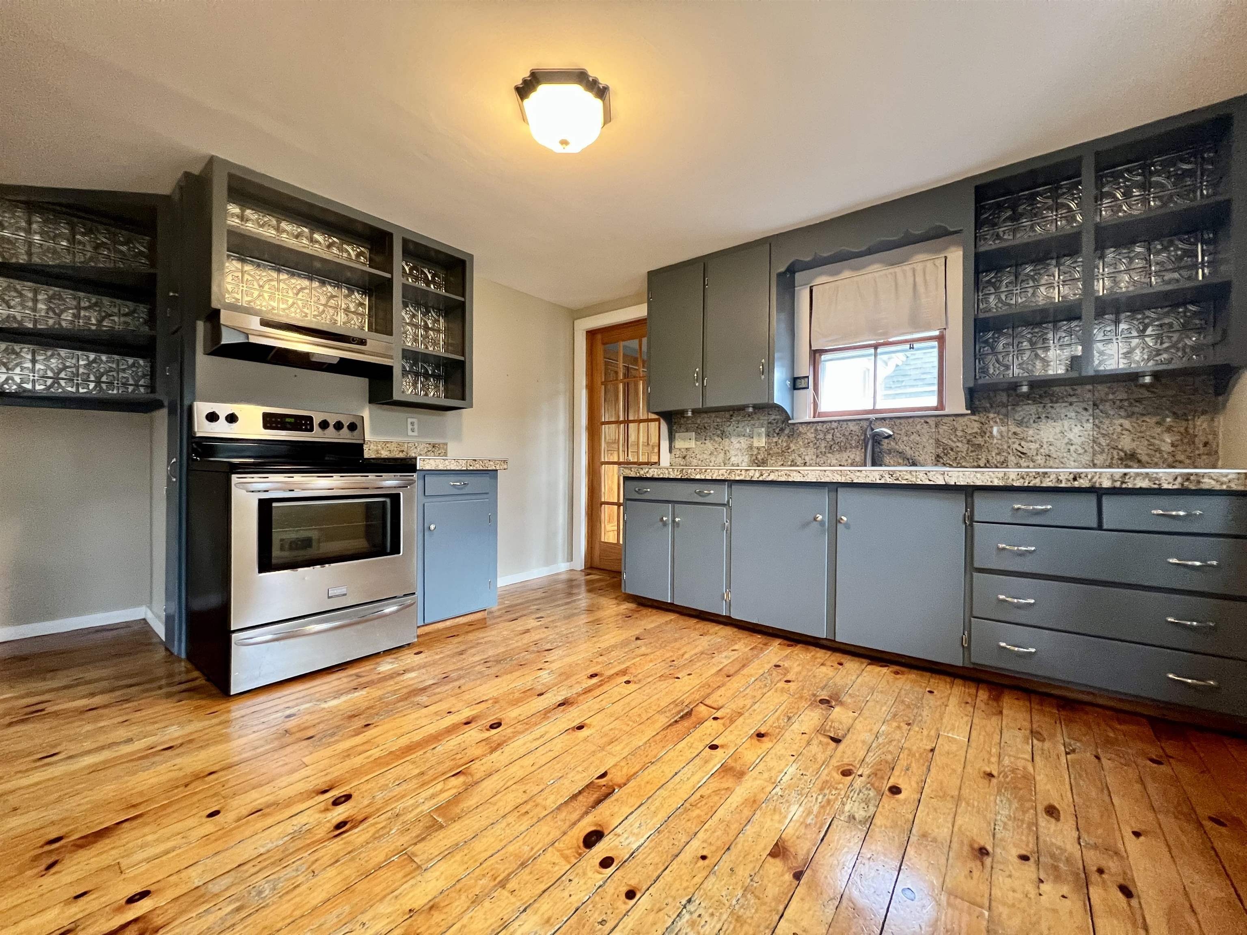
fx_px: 468
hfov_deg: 106.2
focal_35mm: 13
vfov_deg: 89.9
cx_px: 624
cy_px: 468
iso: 400
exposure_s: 1/60
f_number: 1.8
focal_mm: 1.57
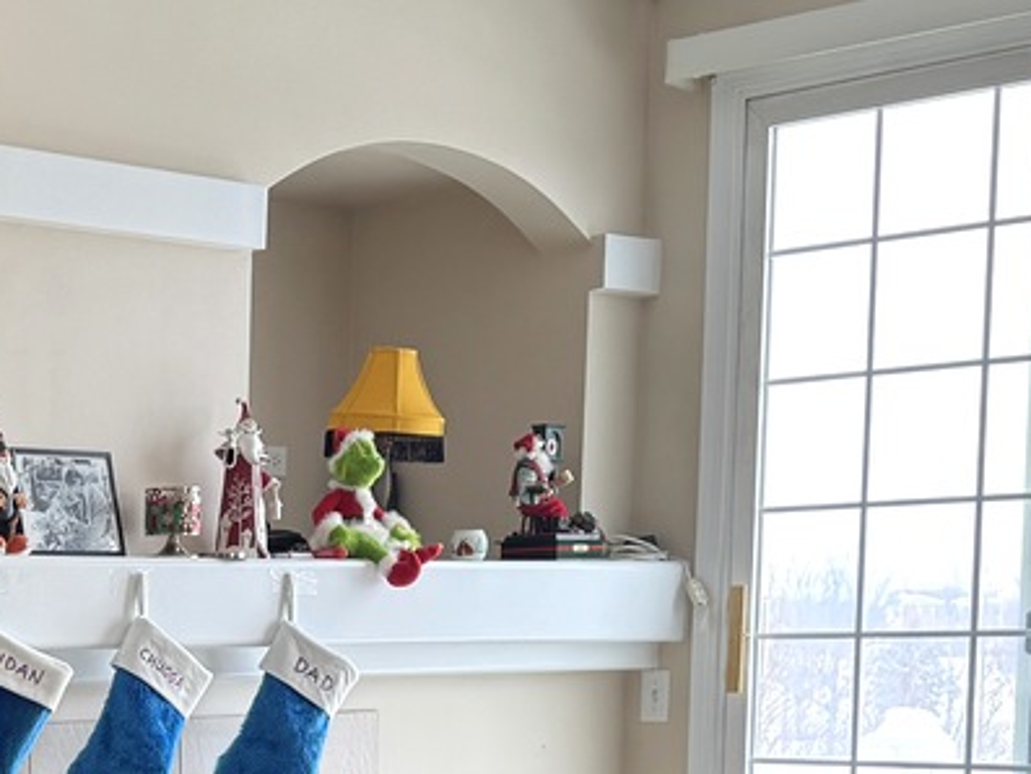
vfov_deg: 16.3
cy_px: 945
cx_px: -99
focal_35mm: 87
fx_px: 2592
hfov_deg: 21.4
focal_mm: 6.76
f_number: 1.78
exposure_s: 1/120
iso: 64
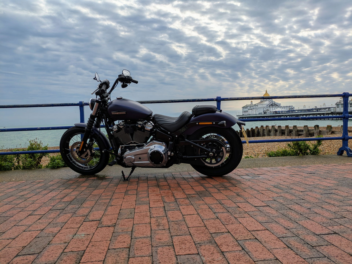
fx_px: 254
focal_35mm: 25
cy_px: 132
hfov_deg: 69.4
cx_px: 176
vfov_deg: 54.9
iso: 43
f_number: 1.89
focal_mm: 5.43
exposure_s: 1/2959
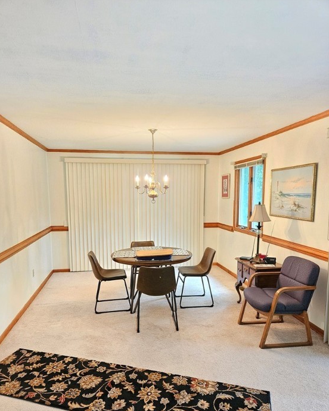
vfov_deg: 67.9
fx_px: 304
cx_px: 160
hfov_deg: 56.8
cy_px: 227
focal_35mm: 25
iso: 640
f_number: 1.8
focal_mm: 5.4
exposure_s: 1/24
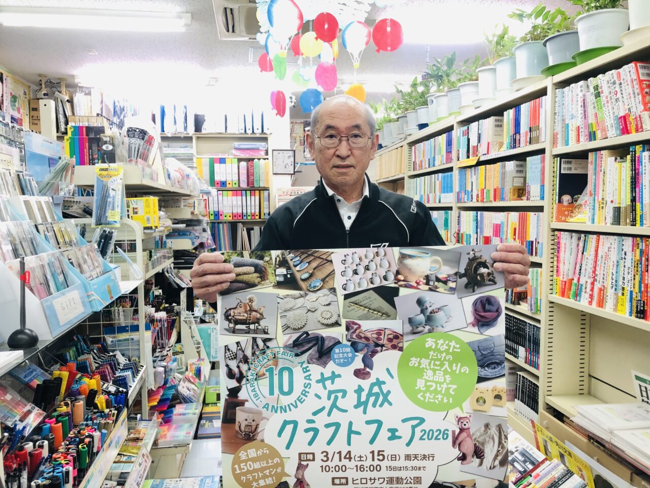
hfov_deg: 63.4
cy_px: 244
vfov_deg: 49.7
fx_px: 526
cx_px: 325
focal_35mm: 28
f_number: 1.8
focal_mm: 3.99
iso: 40
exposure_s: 1/25
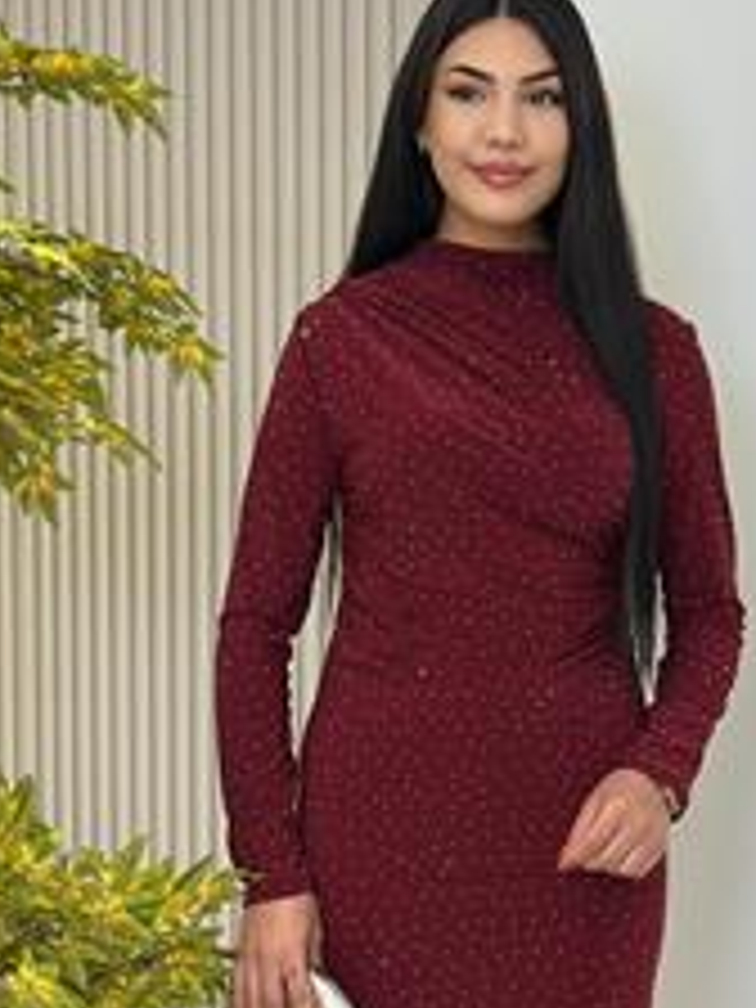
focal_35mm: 114
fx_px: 3320
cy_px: 713
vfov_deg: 17.2
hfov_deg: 13.0
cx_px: 450
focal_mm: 6.86
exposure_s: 1/133
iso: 64
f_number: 1.78
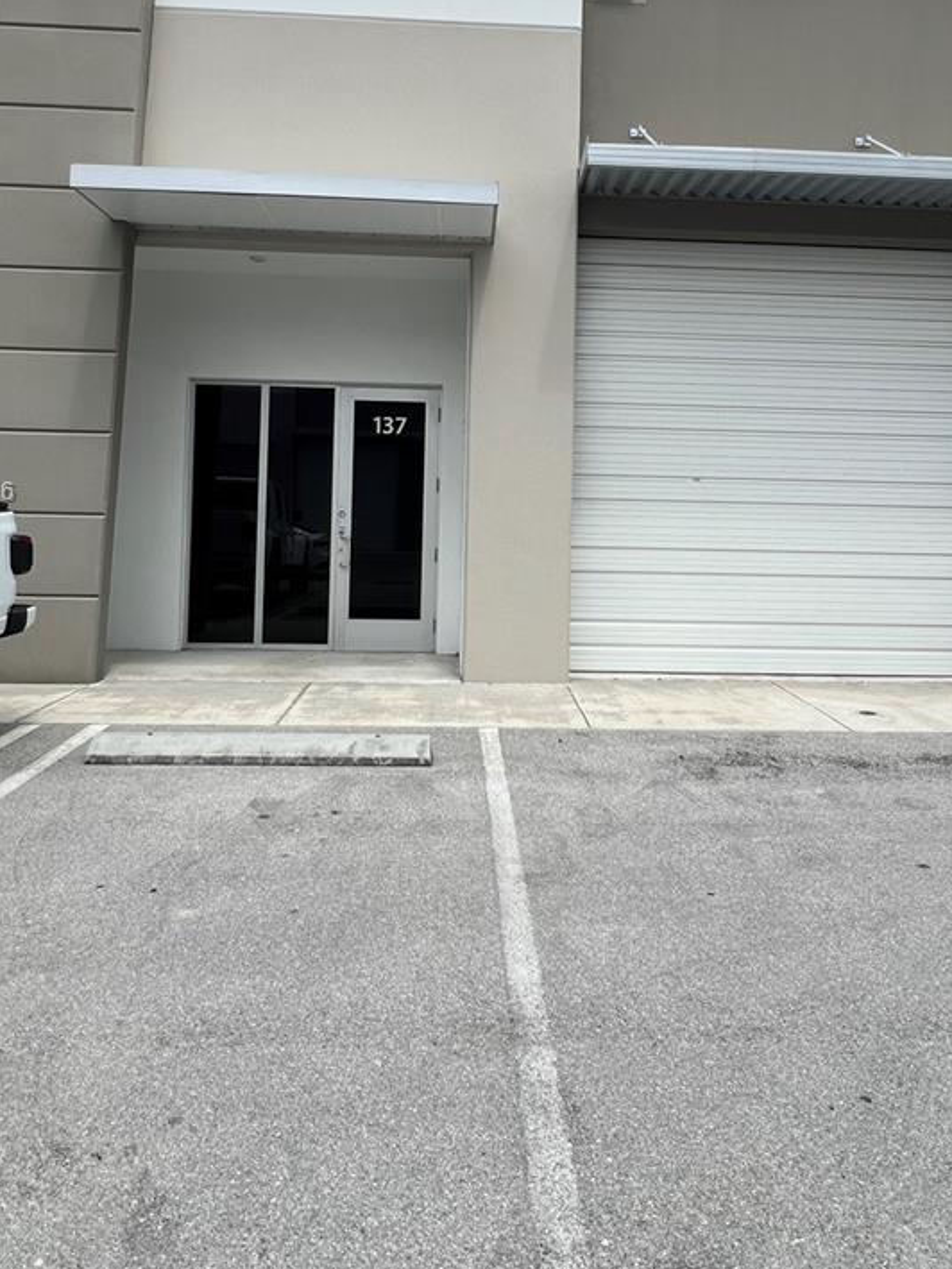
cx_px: 489
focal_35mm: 22
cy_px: 494
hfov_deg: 61.1
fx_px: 806
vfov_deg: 75.3
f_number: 1.8
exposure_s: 1/1340
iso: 32
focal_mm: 1.57
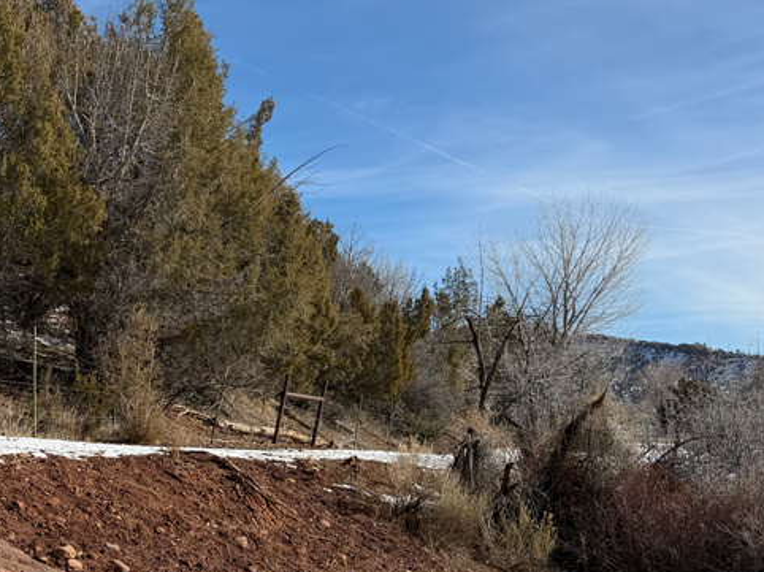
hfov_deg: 36.4
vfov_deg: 28.1
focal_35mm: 51
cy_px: 431
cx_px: 171
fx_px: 1125
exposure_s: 1/5319
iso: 80
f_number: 1.78
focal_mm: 6.76
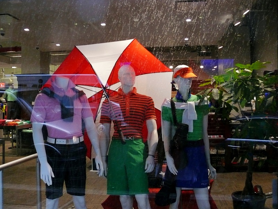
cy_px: 105
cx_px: 137
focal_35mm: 36
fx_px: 289
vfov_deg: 39.7
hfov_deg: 51.3
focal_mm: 7.4
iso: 400
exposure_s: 1/60
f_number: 2.8
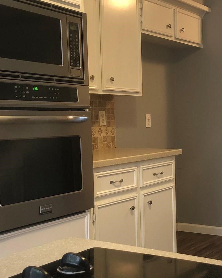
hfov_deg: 25.9
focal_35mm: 56
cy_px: 177
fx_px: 460
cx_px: 214
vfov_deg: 33.4
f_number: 1.8
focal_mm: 3.99
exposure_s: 1/15
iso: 64
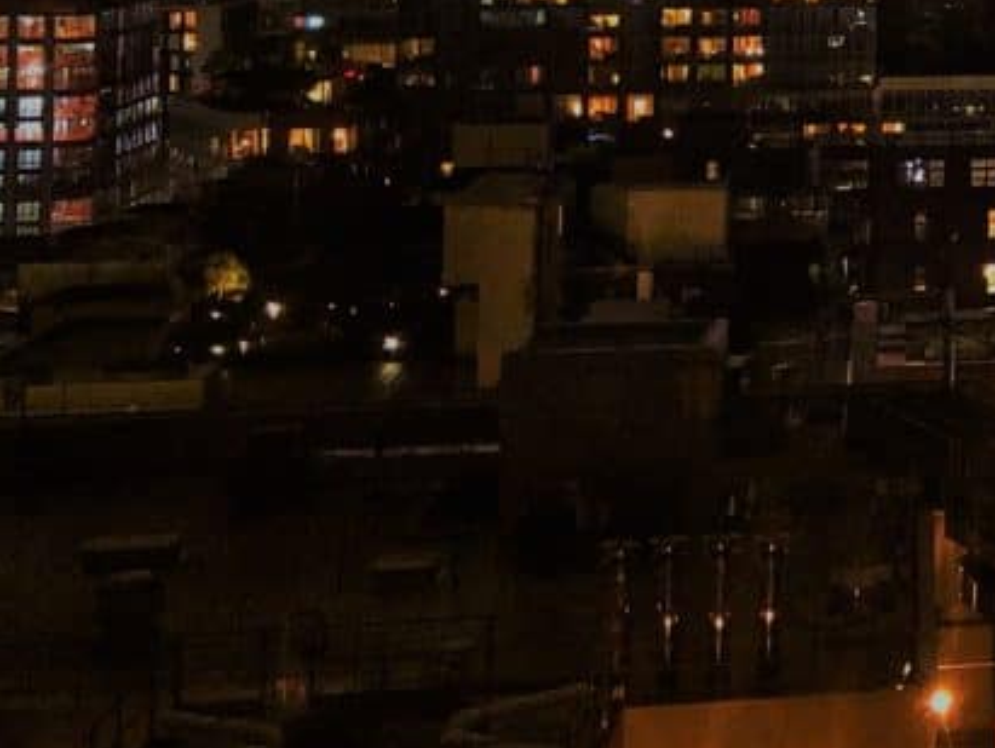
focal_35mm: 98
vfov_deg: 14.6
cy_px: -172
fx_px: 2819
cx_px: 1699
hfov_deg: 17.1
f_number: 1.8
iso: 200
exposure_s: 1/4
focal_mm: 3.99
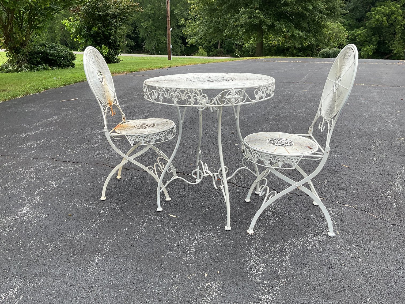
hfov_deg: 61.7
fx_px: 339
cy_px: 152
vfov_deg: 48.2
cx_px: 202
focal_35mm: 29
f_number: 1.8
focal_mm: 3
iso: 16
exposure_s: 1/568
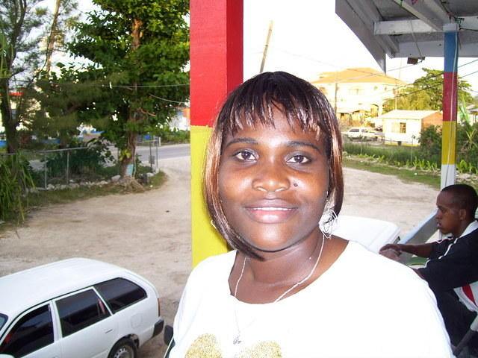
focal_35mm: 36
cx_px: 239
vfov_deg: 39.7
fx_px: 497
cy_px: 179
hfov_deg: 51.4
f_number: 2.7
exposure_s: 1/80
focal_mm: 6
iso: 80
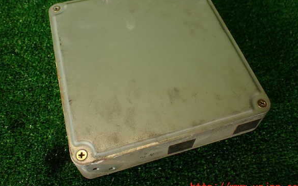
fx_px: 284
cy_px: 79
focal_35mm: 35
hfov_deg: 55.3
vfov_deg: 36.2
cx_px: 152
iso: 100
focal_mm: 5.79
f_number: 2.4
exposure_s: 1/80
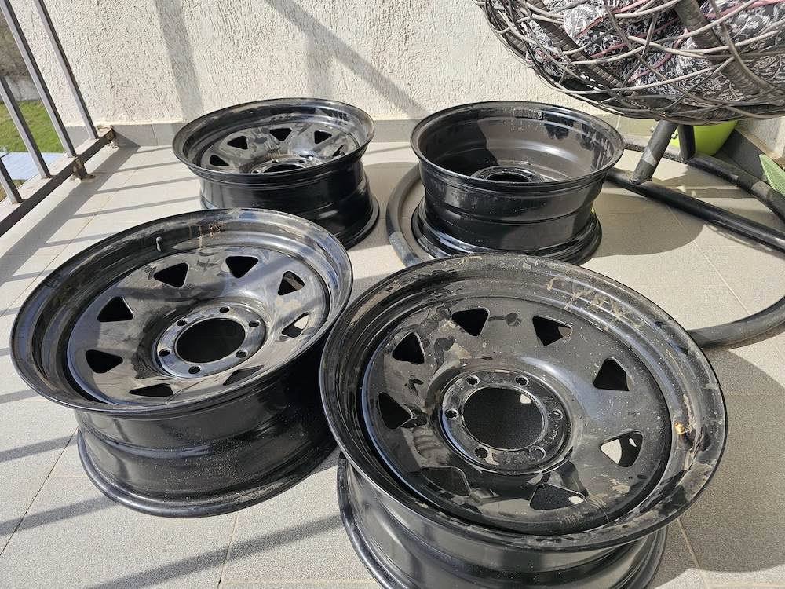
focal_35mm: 23
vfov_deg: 58.9
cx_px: 392
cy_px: 294
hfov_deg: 73.9
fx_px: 522
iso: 10
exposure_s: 1/303
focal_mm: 6.3
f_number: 1.7
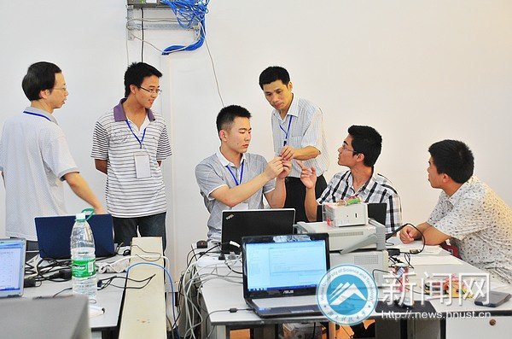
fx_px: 809
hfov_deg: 35.1
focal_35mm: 57
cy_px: 170
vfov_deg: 23.7
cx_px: 256
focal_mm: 38
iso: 500
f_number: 4.5
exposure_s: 1/40
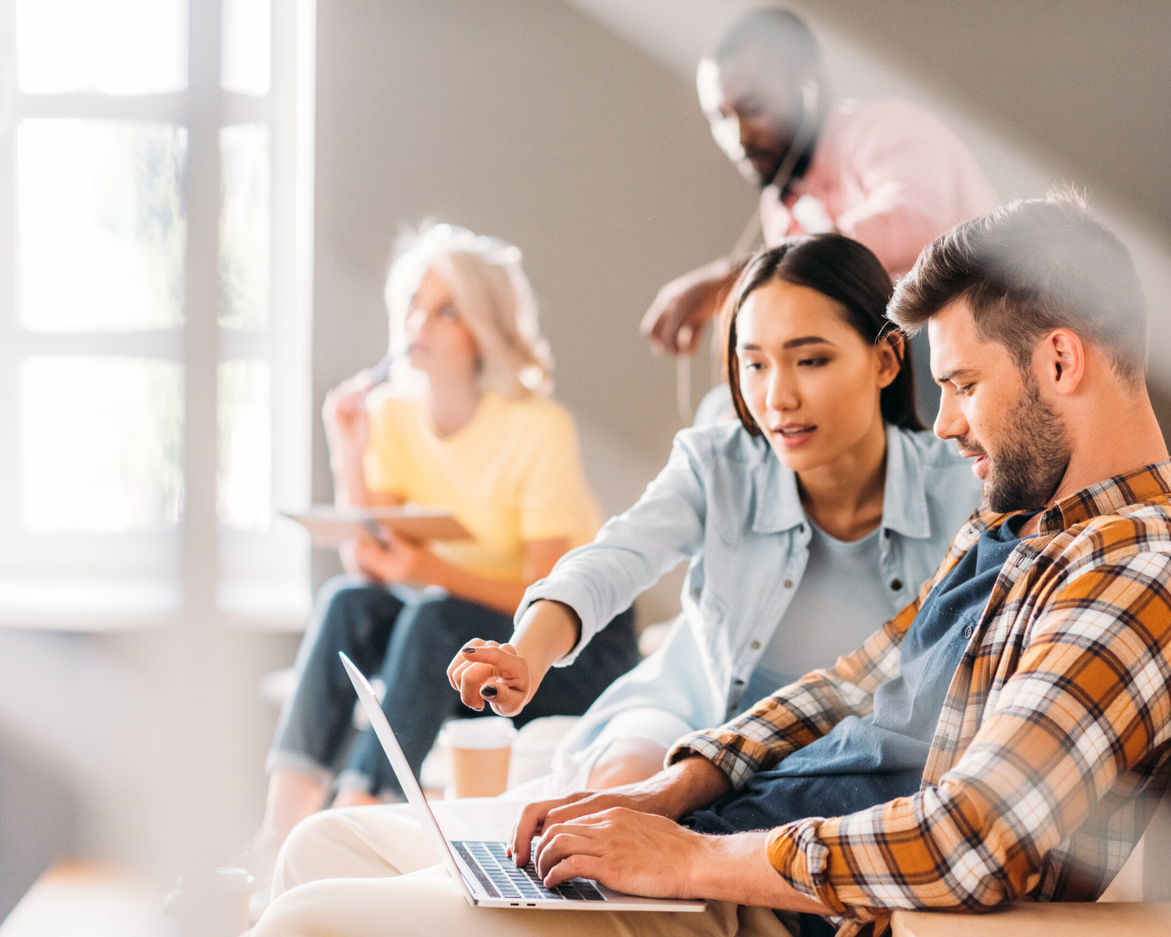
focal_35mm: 96
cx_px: 694
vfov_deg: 16.0
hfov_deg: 19.9
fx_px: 3328
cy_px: 469
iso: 800
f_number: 2.2
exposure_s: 1/250
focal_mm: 85
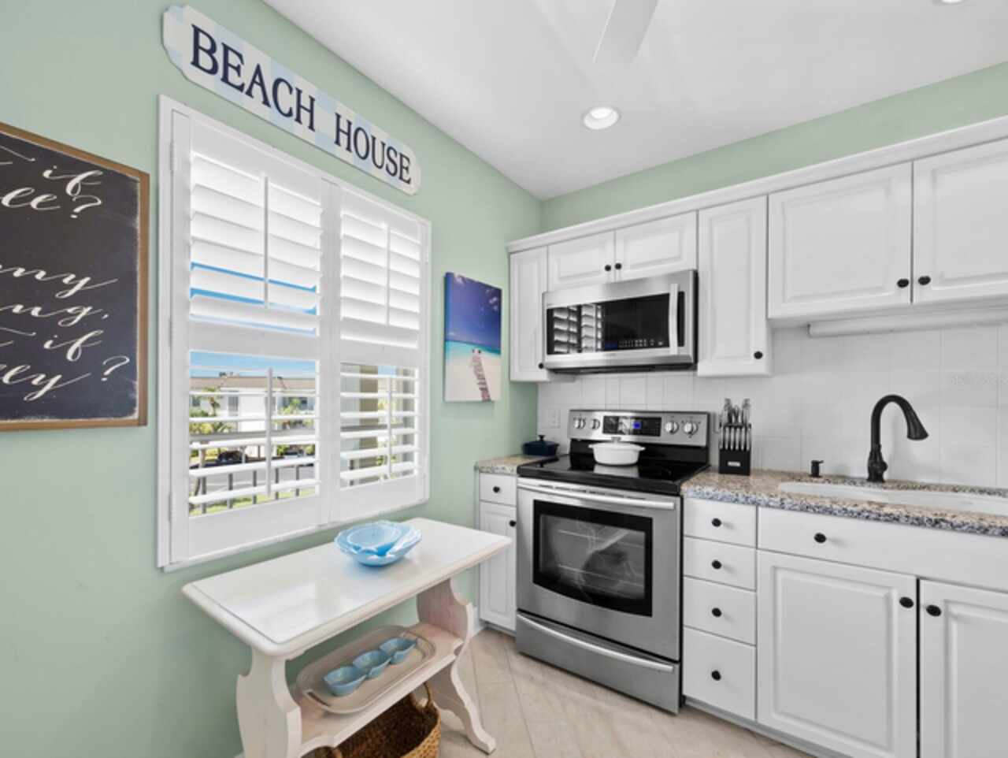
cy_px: 379
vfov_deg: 85.8
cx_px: 504
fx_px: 408
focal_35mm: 14
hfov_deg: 102.0
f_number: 11
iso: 400
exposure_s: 1/4
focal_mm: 7
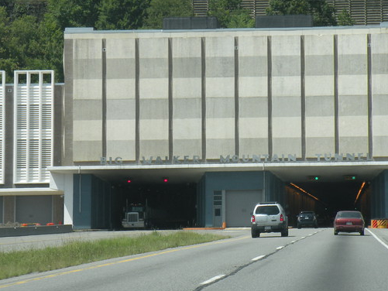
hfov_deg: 14.7
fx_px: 1502
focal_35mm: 134
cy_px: 136
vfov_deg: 11.1
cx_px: 256
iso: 64
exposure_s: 1/192
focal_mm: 14.9
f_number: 6.3
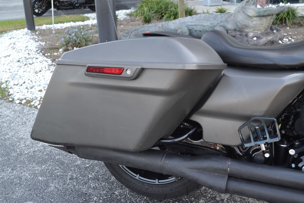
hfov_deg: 49.6
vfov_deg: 34.2
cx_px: 152
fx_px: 329
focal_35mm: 39
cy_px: 102
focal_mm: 26
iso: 360
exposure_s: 1/125
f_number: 5.6
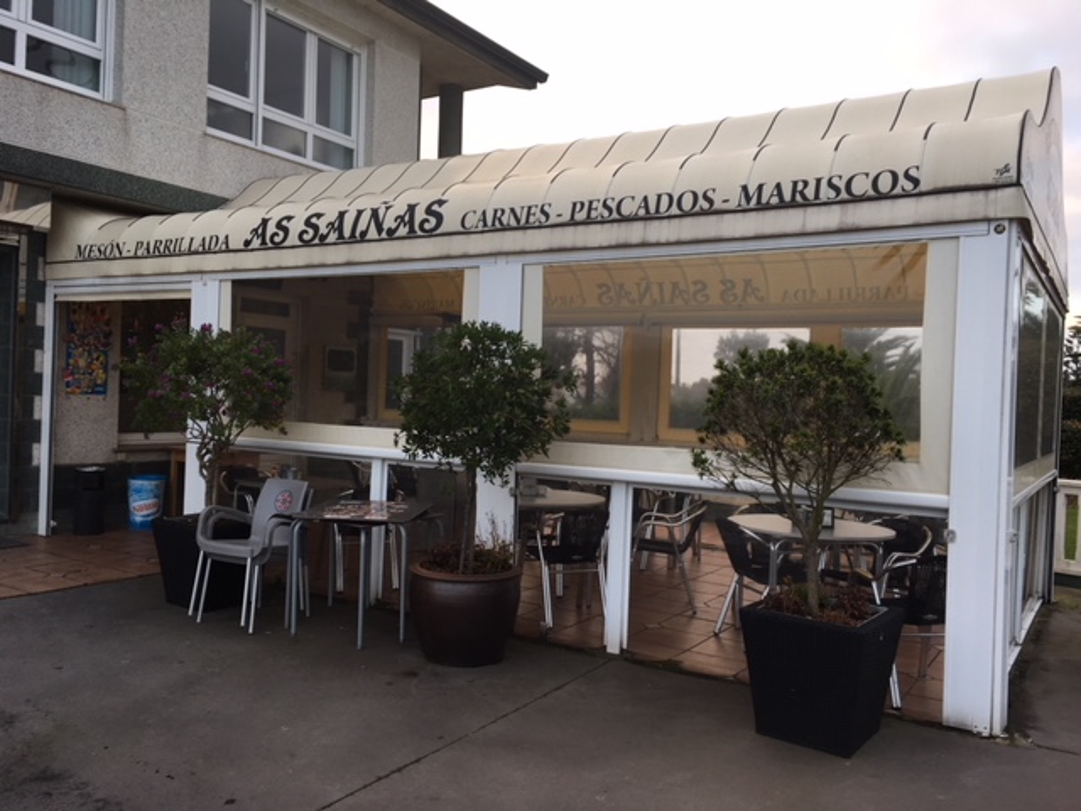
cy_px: 406
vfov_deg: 48.2
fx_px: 906
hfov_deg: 61.7
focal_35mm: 29
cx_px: 540
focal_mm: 4.15
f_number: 2.2
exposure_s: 1/100
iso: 25
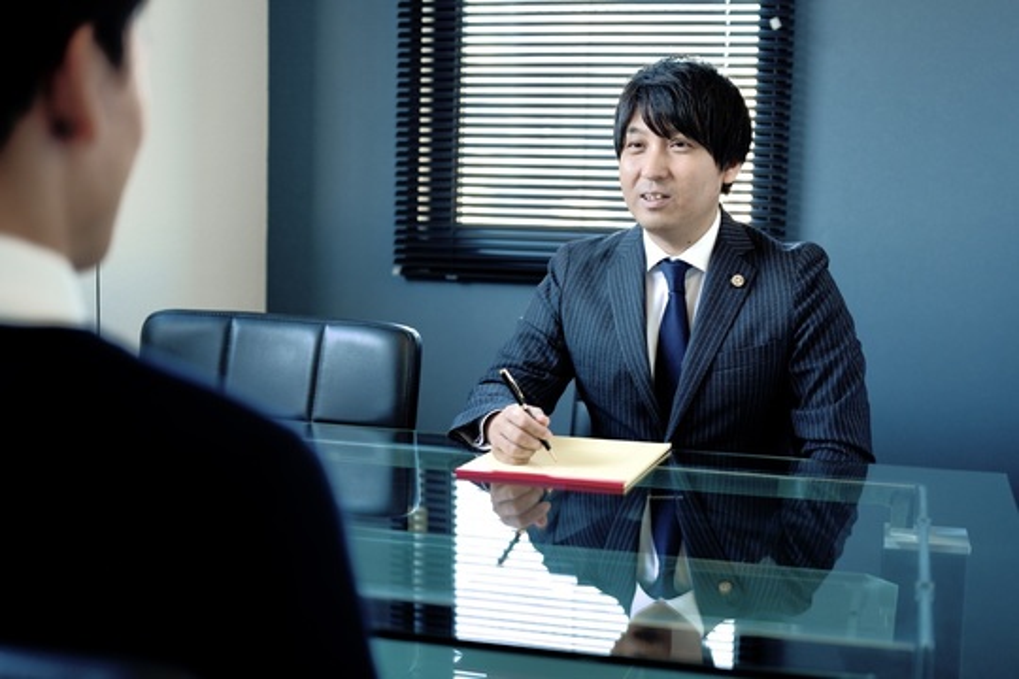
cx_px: 510
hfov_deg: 45.4
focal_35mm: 43
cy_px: 340
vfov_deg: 31.2
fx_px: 1217
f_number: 2
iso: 100
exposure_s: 1/125
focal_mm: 43
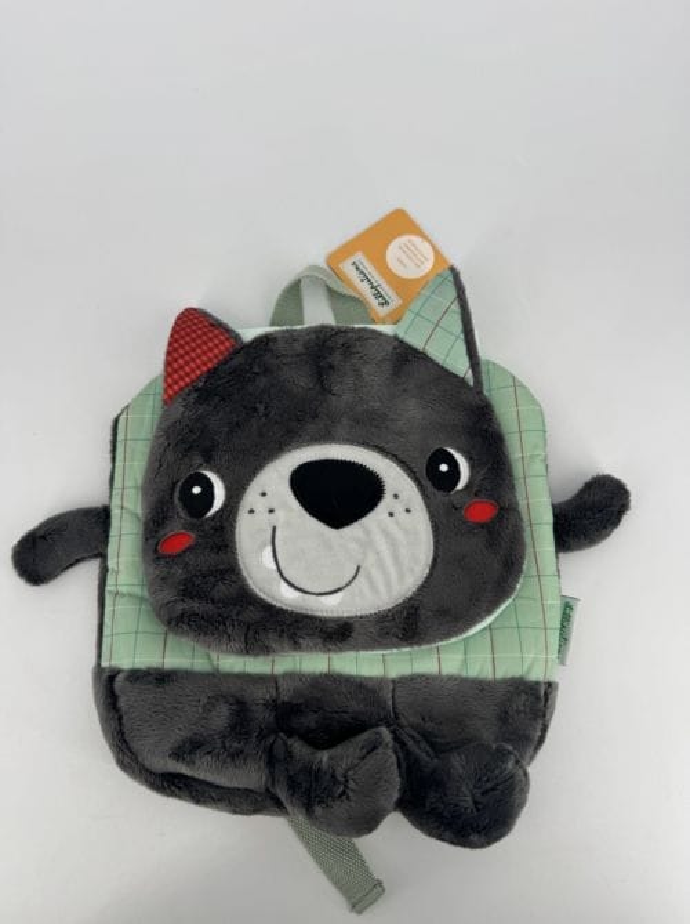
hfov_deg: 56.7
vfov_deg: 71.7
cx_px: 345
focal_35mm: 24
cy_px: 462
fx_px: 639
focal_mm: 6.76
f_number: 1.78
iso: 80
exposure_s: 1/1076
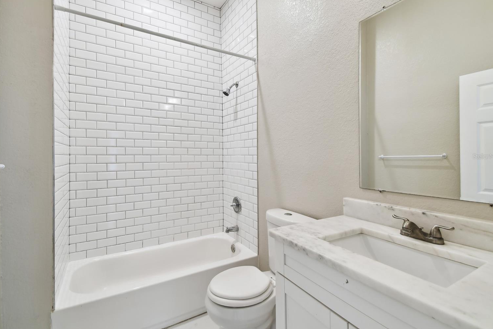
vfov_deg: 73.7
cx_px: 239
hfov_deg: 96.7
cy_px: 156
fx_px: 219
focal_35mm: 16
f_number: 7.1
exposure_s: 1/6
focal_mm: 10
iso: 100
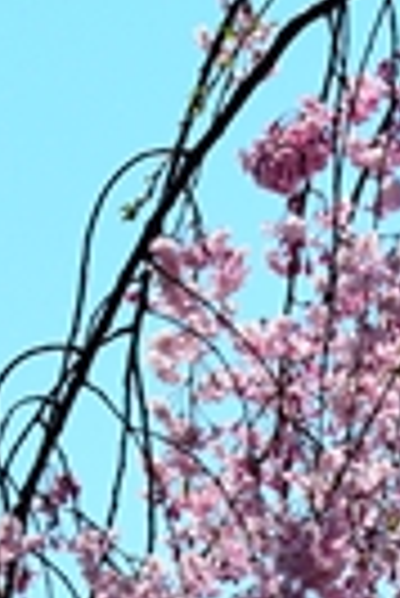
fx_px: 12034
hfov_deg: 1.9
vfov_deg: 2.8
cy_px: 1362
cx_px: 292
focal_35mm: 724
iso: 250
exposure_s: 1/400
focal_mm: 120
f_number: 10
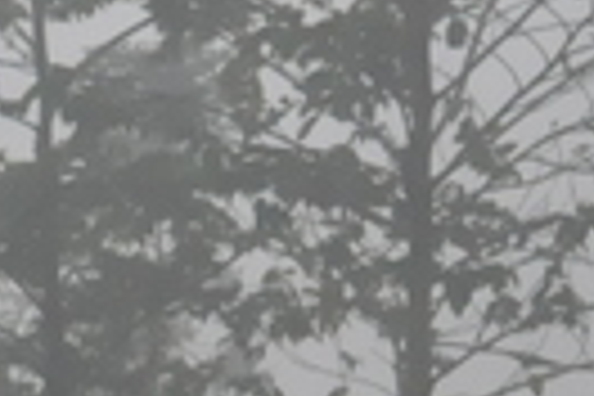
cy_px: 850
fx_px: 10510
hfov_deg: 3.2
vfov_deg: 2.2
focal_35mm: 637
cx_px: -752
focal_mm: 70
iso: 3200
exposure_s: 1/640
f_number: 20
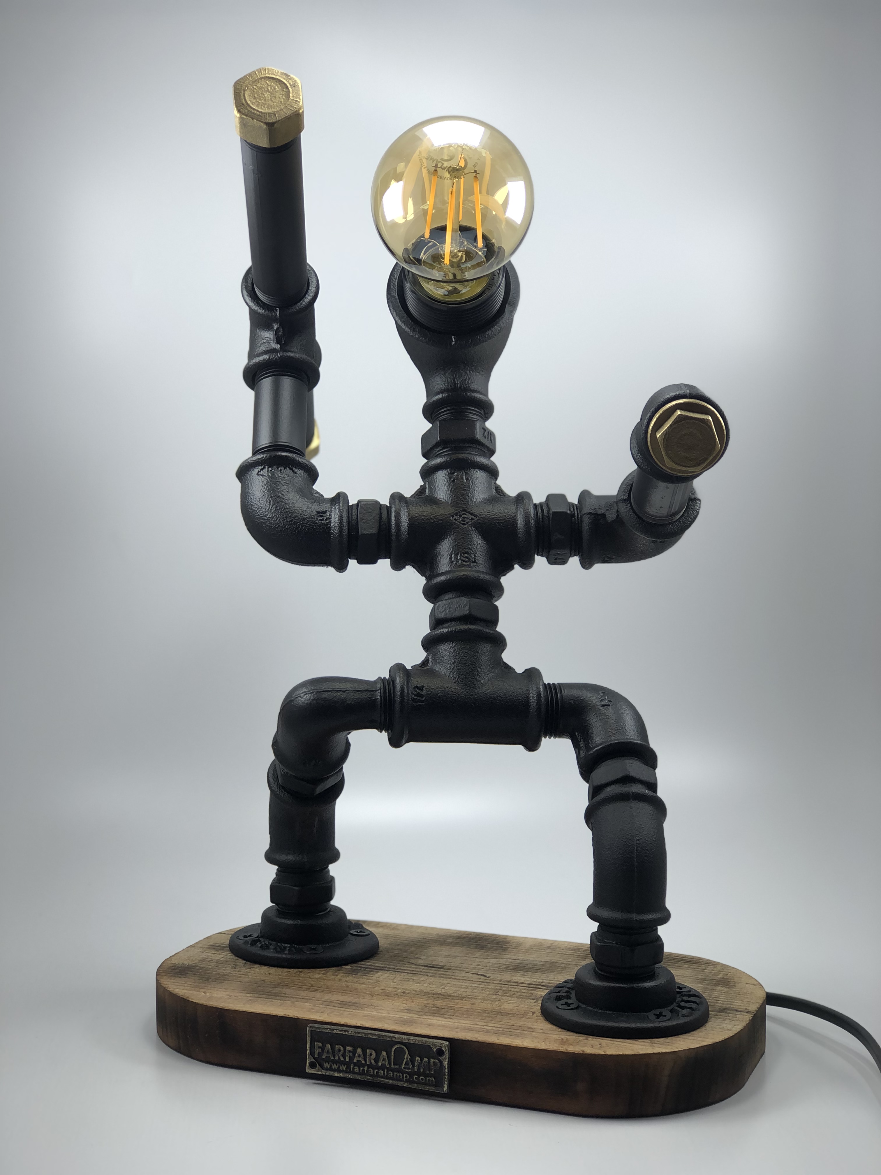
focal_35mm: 57
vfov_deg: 33.8
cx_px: 440
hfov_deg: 25.7
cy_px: 588
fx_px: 1934
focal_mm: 6.6
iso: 20
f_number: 2.8
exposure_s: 1/100
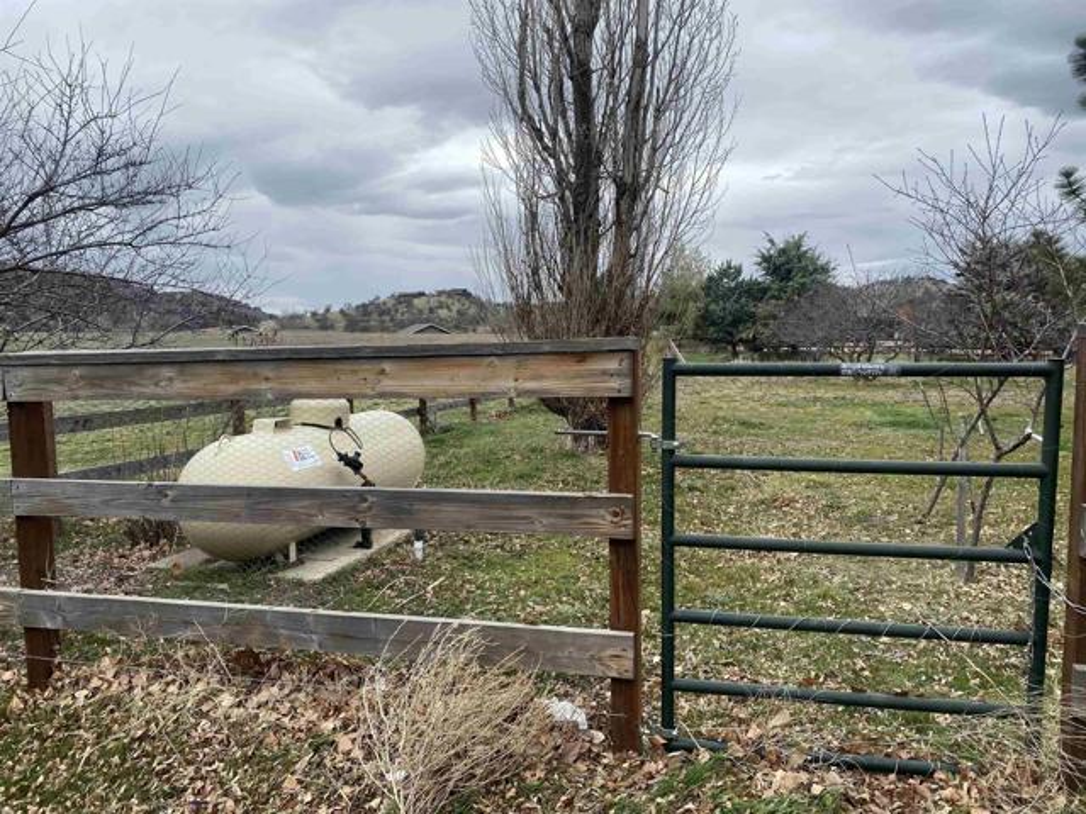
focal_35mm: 26
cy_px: 407
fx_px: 816
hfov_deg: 67.3
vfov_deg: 53.1
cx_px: 543
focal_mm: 4.25
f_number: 1.8
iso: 32
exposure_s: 1/998
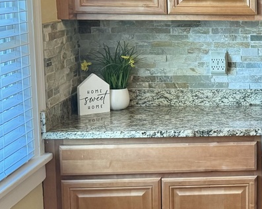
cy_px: 69
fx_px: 659
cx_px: 348
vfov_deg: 18.0
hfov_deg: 20.4
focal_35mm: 85
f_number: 1.78
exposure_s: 1/60
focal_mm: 6.76
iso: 200
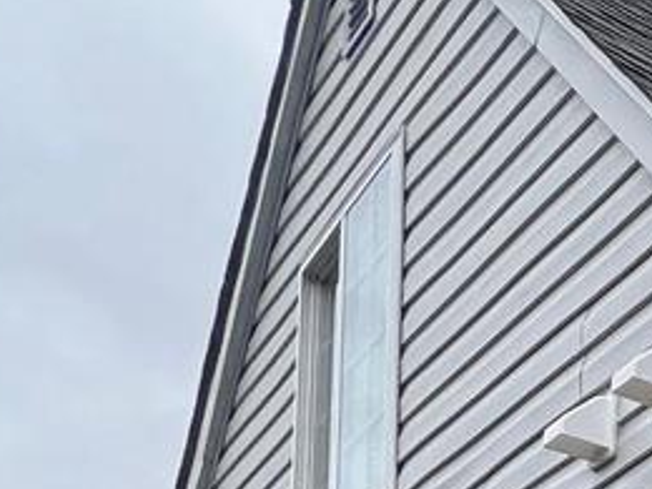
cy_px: 1056
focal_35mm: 72
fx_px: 1356
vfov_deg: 15.2
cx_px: 1768
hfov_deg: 13.1
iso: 32
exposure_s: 1/410
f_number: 1.8
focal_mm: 1.57
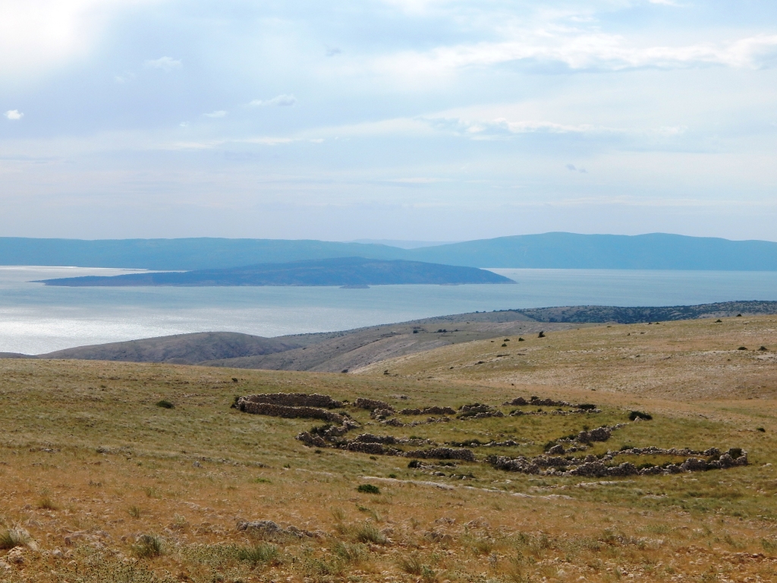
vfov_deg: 21.3
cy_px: 292
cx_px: 388
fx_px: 1549
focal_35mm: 69
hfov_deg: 28.2
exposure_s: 1/500
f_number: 8.2
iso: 125
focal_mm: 12.3
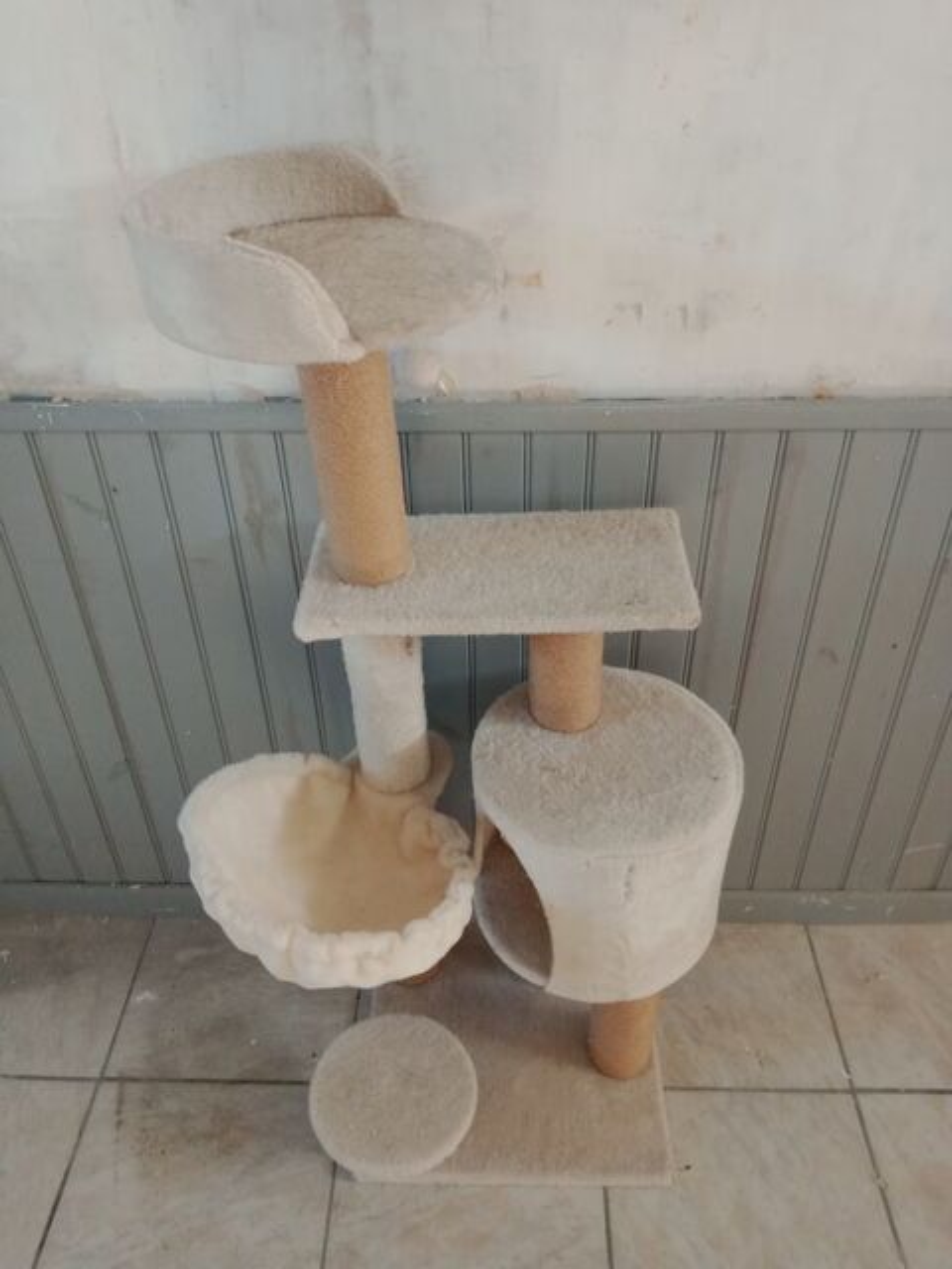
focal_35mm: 27
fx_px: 990
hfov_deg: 51.4
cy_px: 634
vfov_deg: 65.3
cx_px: 476
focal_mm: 3.54
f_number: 2
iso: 352
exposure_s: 1/33.3
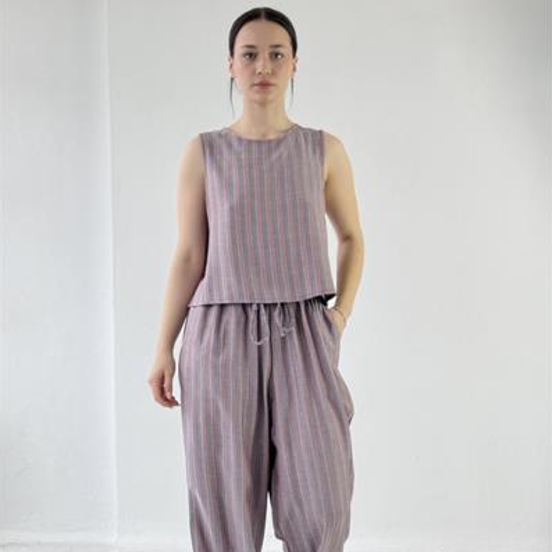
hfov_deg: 30.0
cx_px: 277
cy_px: 326
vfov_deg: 30.0
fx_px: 1028
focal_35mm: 57
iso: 64
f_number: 1.78
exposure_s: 1/154
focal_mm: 6.76
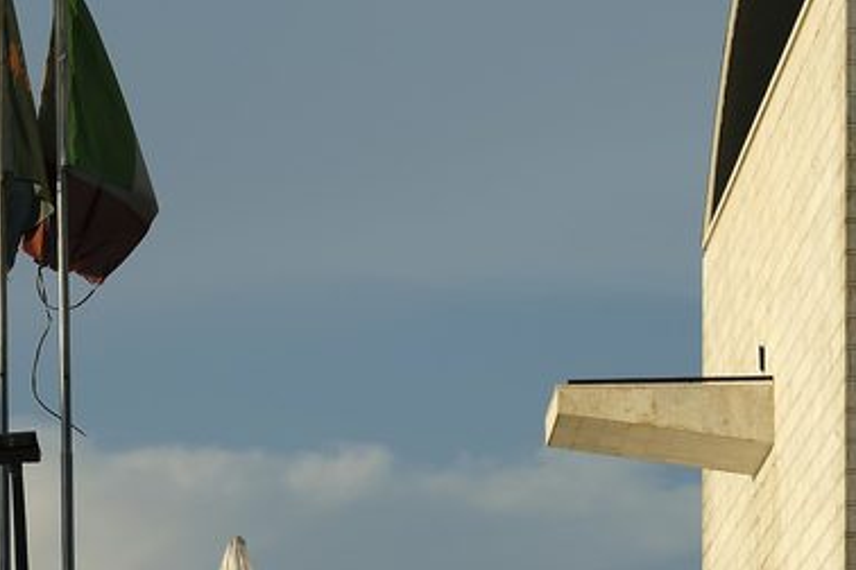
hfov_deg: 7.9
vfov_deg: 5.2
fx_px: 6229
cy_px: 337
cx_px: 385
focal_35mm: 262
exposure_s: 1/180
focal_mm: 110.3
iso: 100
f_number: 8
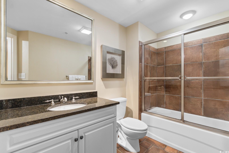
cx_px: 114
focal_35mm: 15
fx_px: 95
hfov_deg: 100.4
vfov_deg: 77.3
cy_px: 76
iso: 100
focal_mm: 10
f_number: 4.5
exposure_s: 5
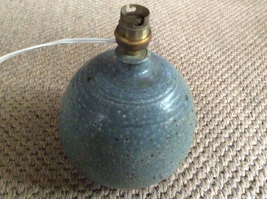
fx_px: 246
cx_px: 134
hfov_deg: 56.9
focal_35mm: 32
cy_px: 100
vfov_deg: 44.1
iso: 800
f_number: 2.4
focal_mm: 3.3
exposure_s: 1/17
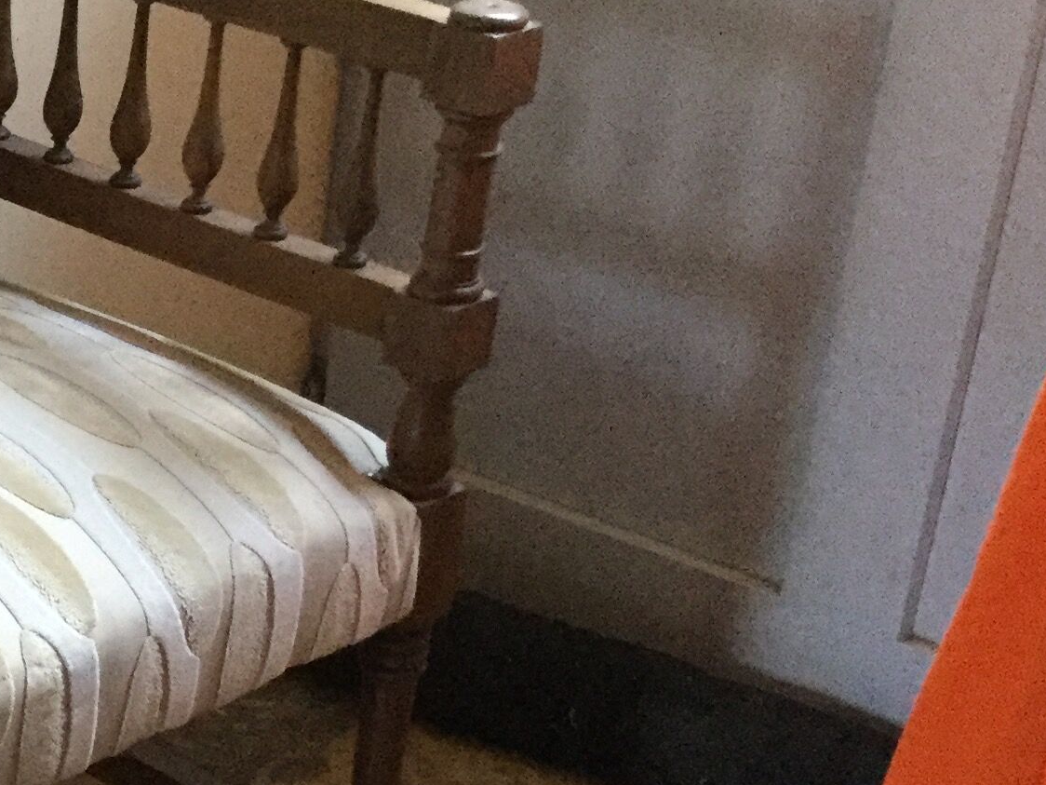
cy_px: 646
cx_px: -423
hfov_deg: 19.5
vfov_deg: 16.3
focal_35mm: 90
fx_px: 2720
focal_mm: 3.3
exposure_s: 1/20
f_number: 2.4
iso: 250
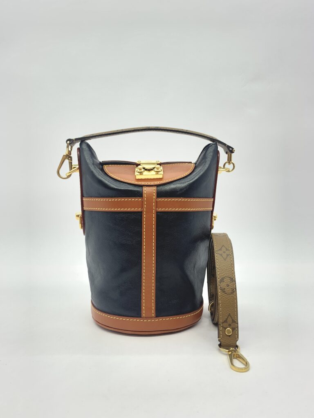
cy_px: 209
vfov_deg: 67.3
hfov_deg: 53.1
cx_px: 157
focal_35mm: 26
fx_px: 314
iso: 50
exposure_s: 1/100
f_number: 1.8
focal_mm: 4.25
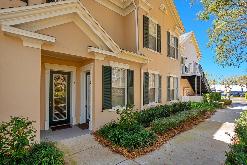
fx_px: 110
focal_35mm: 16
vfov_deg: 73.7
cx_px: 124
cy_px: 82
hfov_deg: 96.7
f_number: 4.5
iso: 100
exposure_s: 1/80
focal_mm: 16
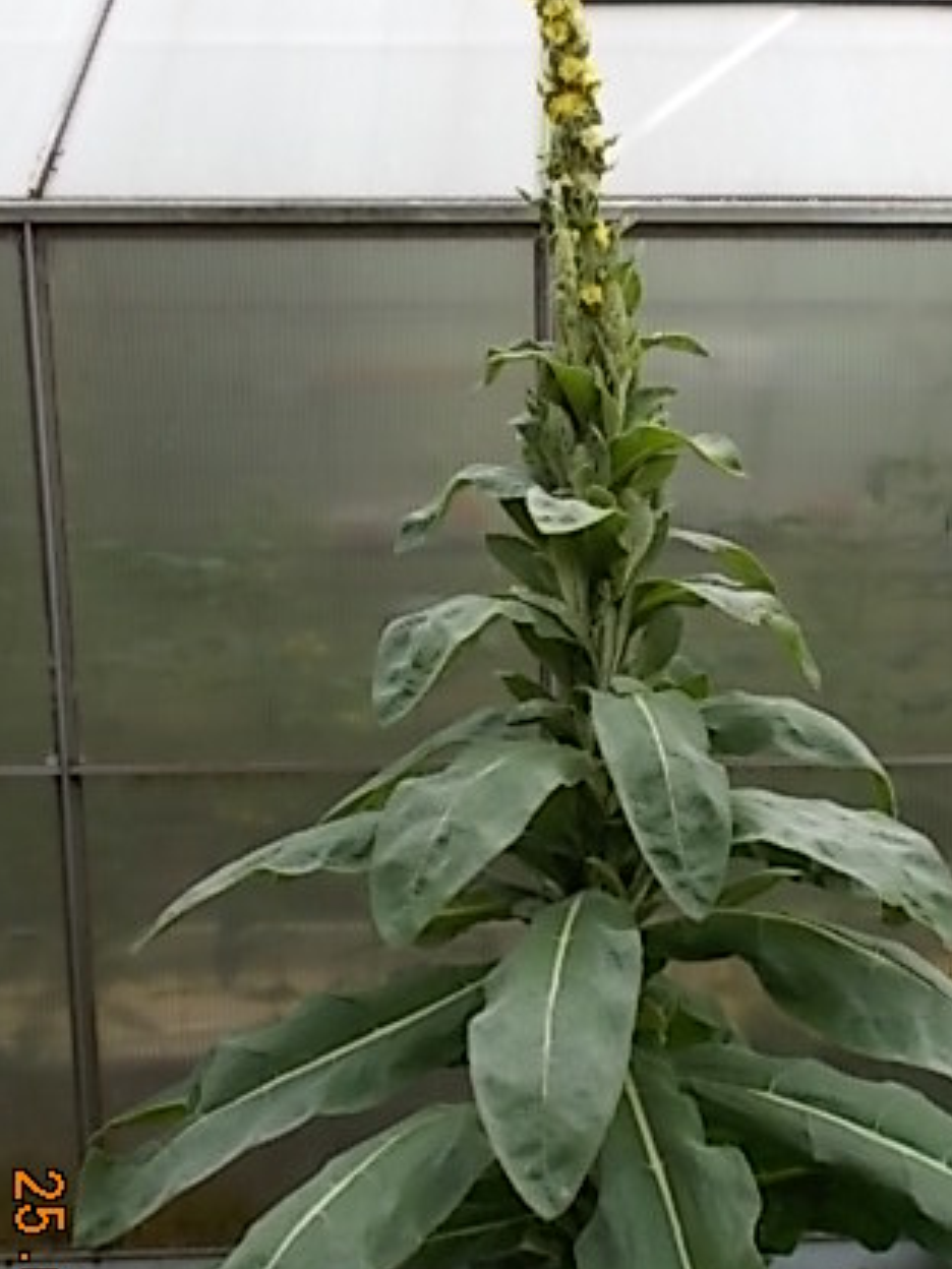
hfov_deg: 35.7
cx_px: 598
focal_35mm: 40
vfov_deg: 46.8
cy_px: 625
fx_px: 1467
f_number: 3.2
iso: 80
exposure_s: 1/125
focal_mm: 4.6
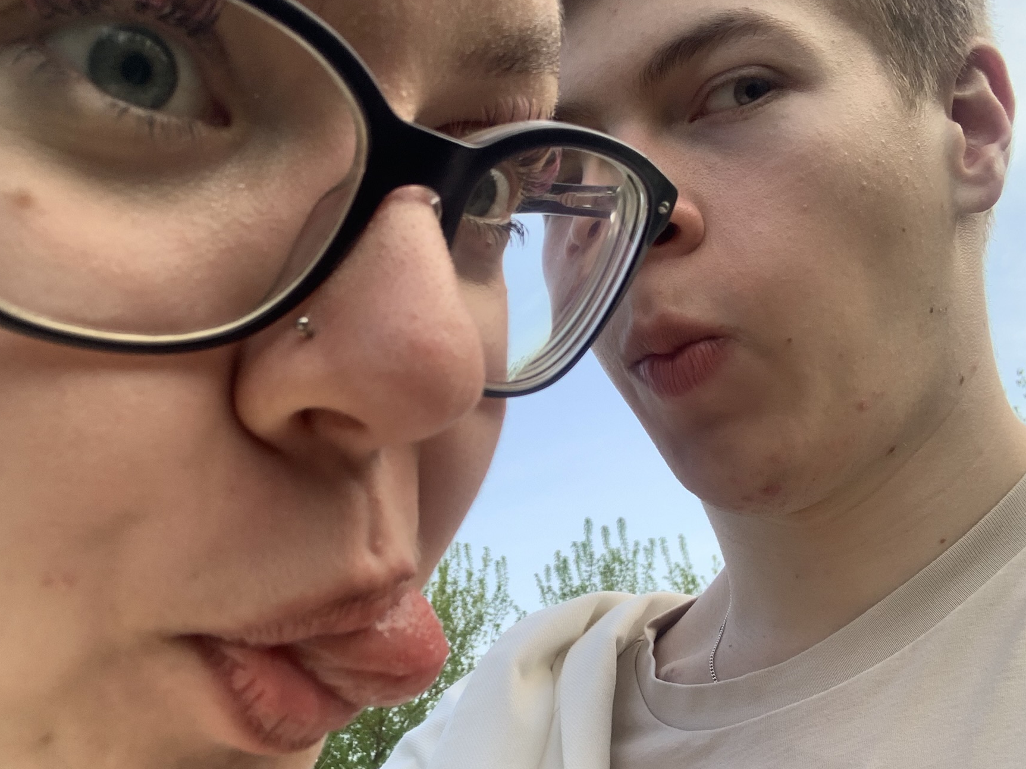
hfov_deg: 49.0
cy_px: 419
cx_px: 487
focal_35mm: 38
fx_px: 1126
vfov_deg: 37.7
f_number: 2.2
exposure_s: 1/116
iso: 64
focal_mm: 2.87
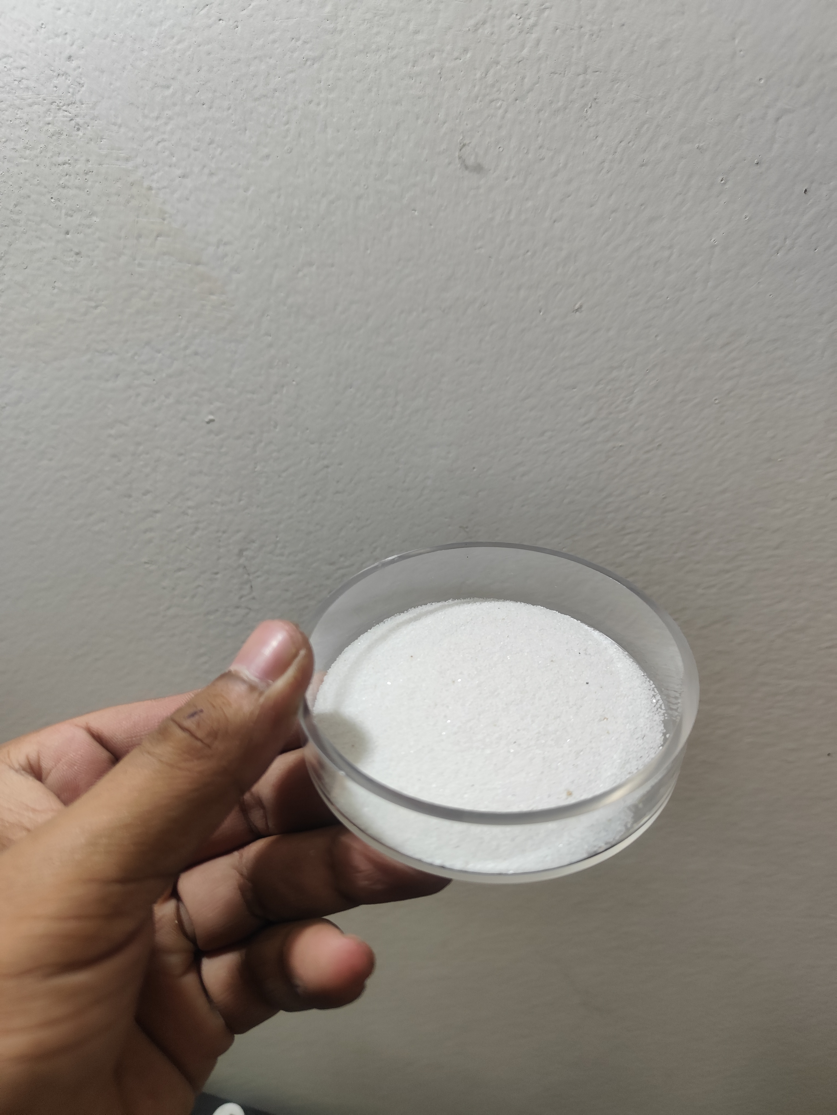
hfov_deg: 58.9
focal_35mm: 23
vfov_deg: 73.9
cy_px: 558
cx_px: 418
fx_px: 742
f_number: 1.65
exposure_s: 1/120
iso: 320
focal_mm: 6.19
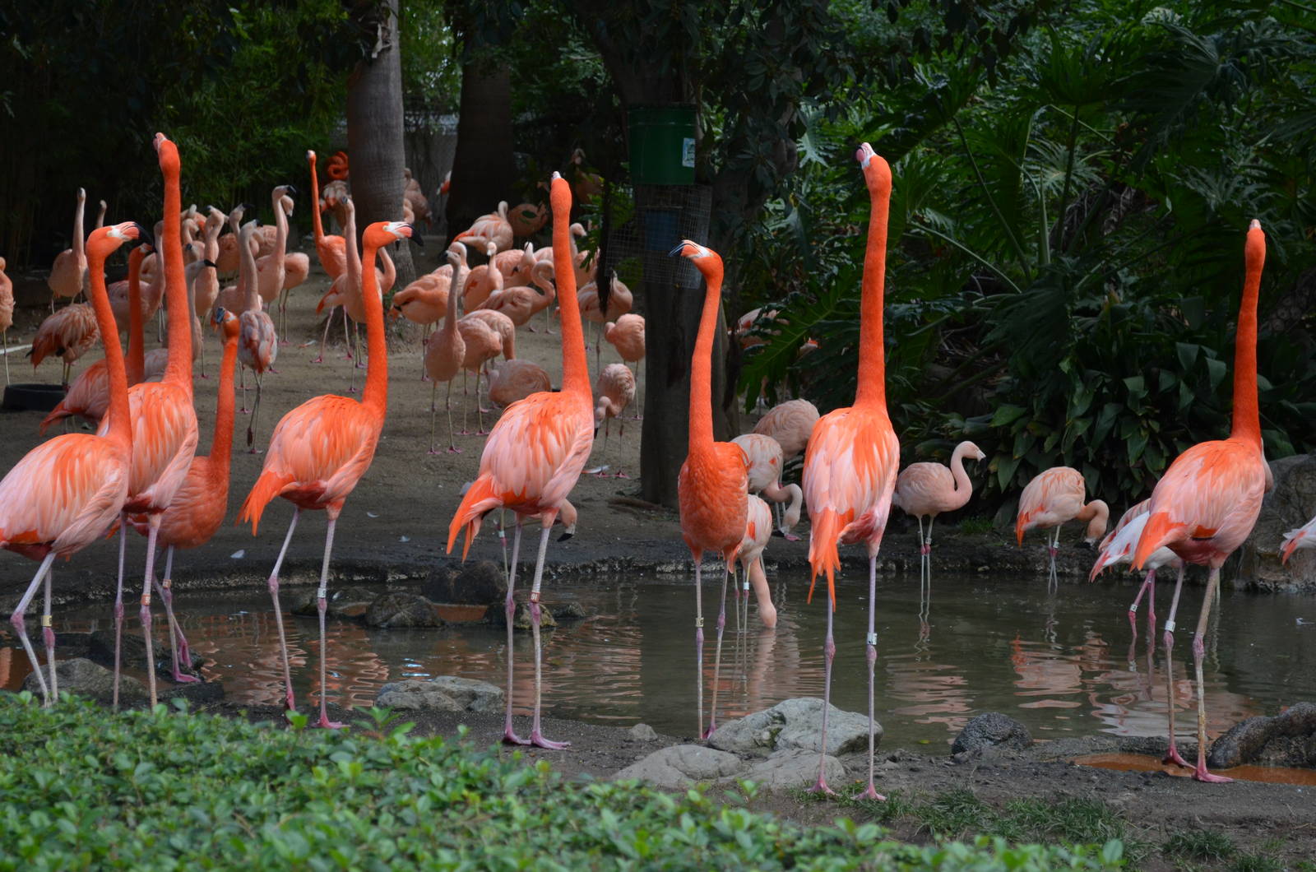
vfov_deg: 16.5
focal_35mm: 82
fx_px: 3010
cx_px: 658
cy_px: 436
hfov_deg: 24.7
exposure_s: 1/500
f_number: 5.6
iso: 800
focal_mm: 55
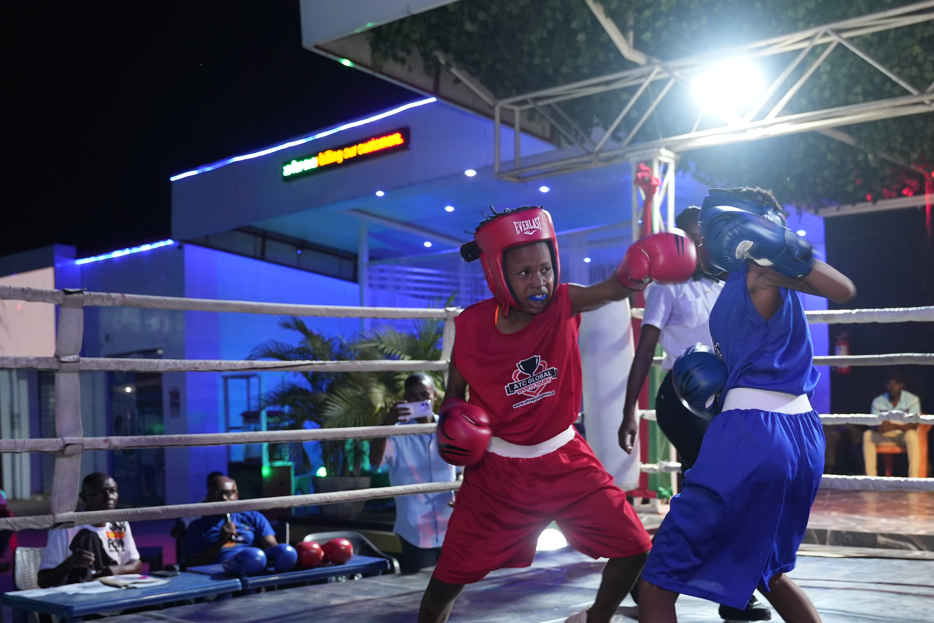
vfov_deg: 28.6
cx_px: 625
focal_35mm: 47
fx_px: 1216
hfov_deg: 41.4
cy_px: 401
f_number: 2.8
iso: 2500
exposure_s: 1/160
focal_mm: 31.6
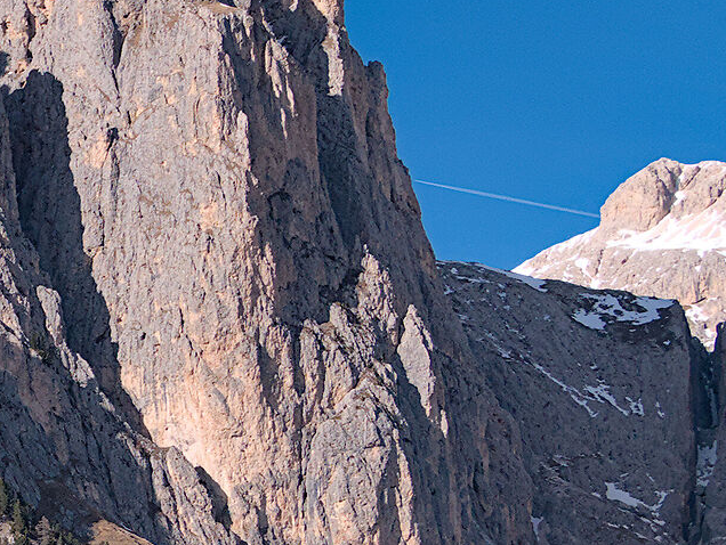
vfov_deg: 8.2
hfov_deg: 10.3
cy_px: 465
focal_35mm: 181
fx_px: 3799
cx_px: -598
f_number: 8
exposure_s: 1/800
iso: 200
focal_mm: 24
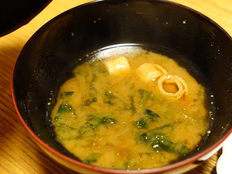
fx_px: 328
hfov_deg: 38.9
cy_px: 97
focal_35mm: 49
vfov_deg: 29.6
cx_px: 129
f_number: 2.8
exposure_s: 1/20
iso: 800
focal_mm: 14.3
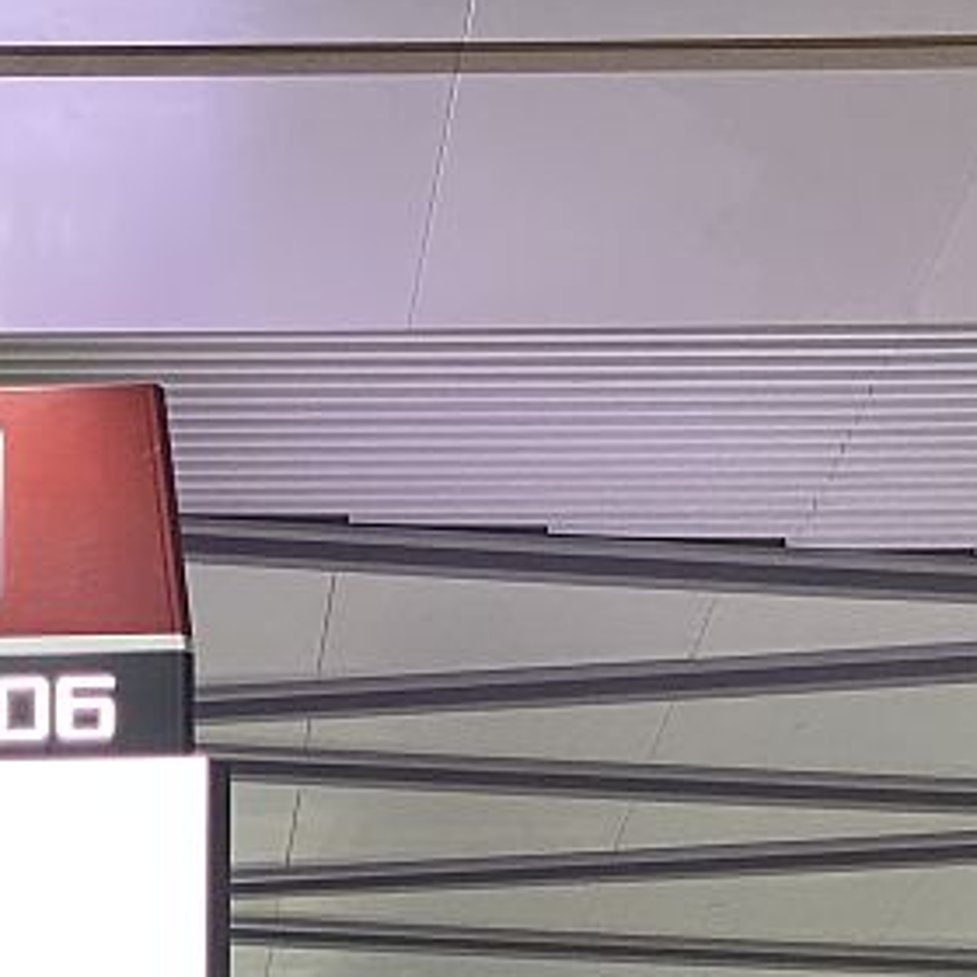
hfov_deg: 8.8
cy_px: 1549
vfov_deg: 8.6
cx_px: -42
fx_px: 6291
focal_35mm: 197
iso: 160
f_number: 2
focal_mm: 6
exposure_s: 1/80
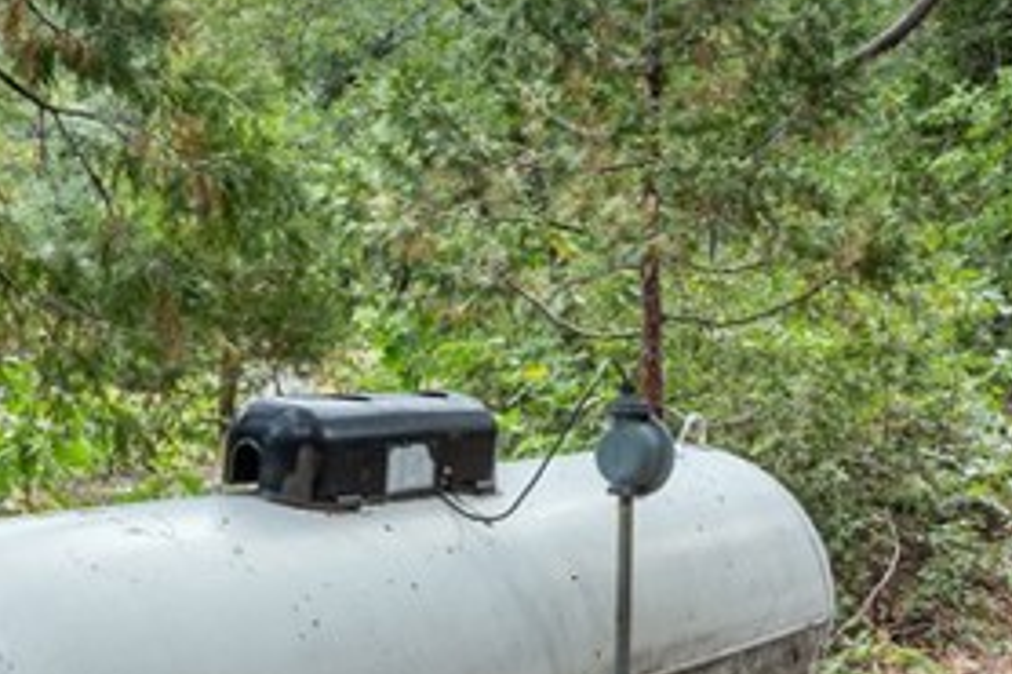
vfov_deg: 22.9
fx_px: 1658
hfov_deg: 33.2
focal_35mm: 59
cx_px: 229
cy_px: 428
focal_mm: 16
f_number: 8
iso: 100
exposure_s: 1/15
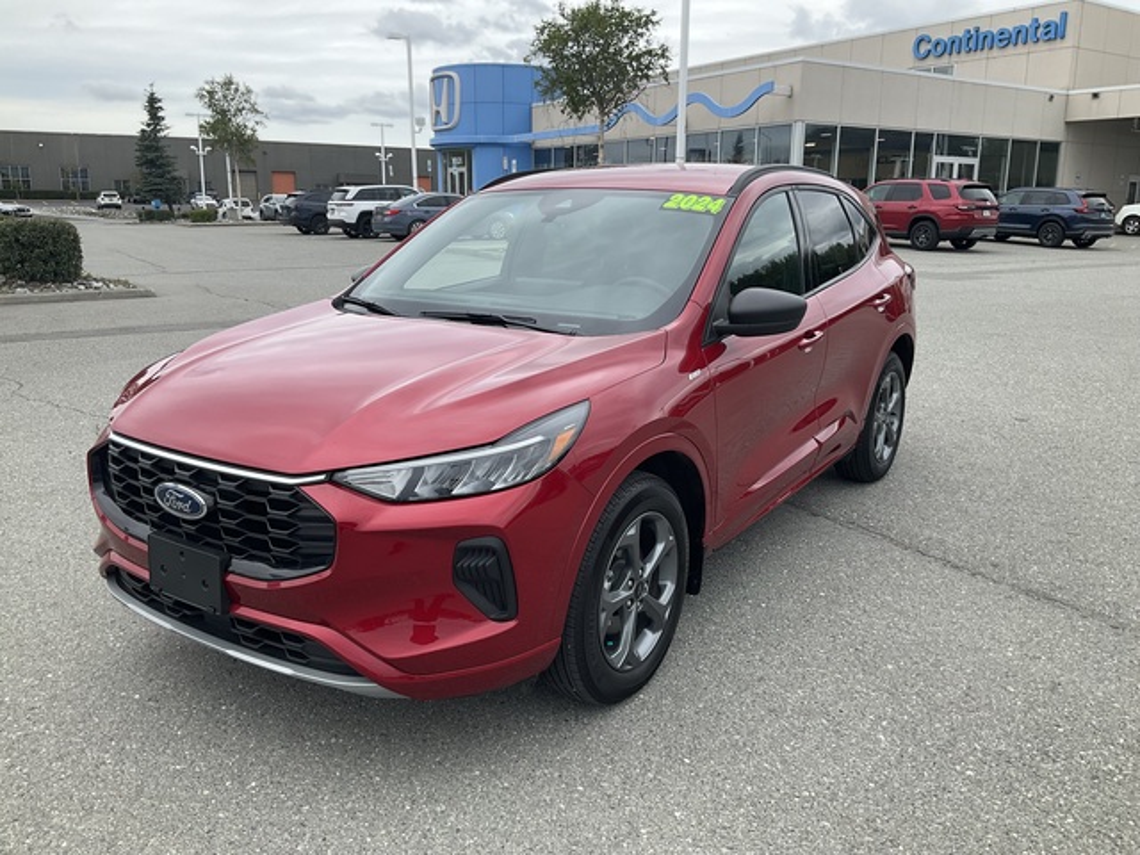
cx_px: 570
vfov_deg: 48.2
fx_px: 955
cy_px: 428
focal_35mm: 29
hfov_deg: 61.7
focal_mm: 3
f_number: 1.8
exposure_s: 1/529
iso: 25
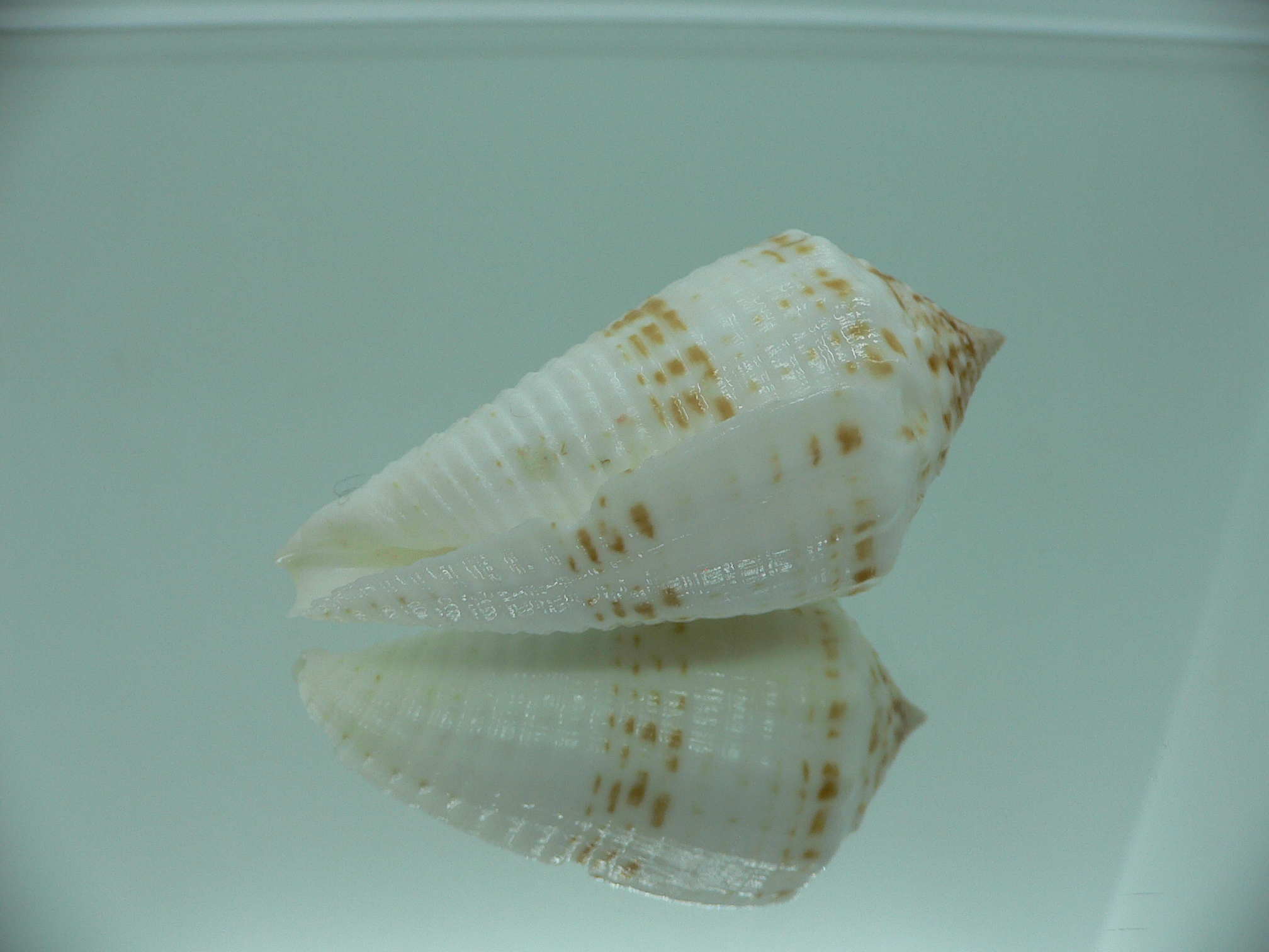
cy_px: 476
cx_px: 634
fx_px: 1283
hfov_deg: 52.6
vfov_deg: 40.7
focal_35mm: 35
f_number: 2.8
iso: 80
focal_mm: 4.6
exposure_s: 1/80
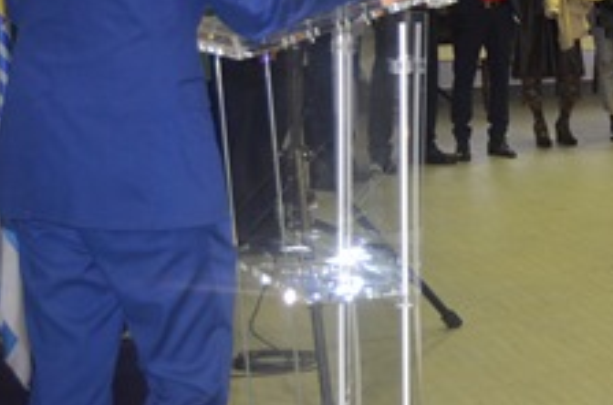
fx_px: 1749
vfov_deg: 12.9
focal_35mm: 103
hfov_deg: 18.6
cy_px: -88
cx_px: 785
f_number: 3.8
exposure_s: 1/60
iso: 800
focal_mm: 24
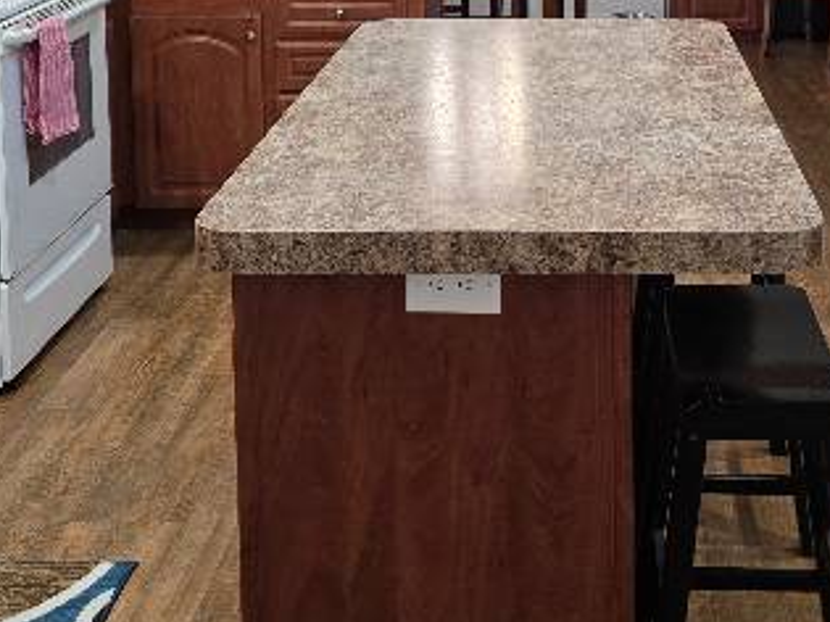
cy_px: -70
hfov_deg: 31.1
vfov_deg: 22.3
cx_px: 514
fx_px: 1486
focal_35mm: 62
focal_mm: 6.3
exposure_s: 1/120
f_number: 1.7
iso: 250
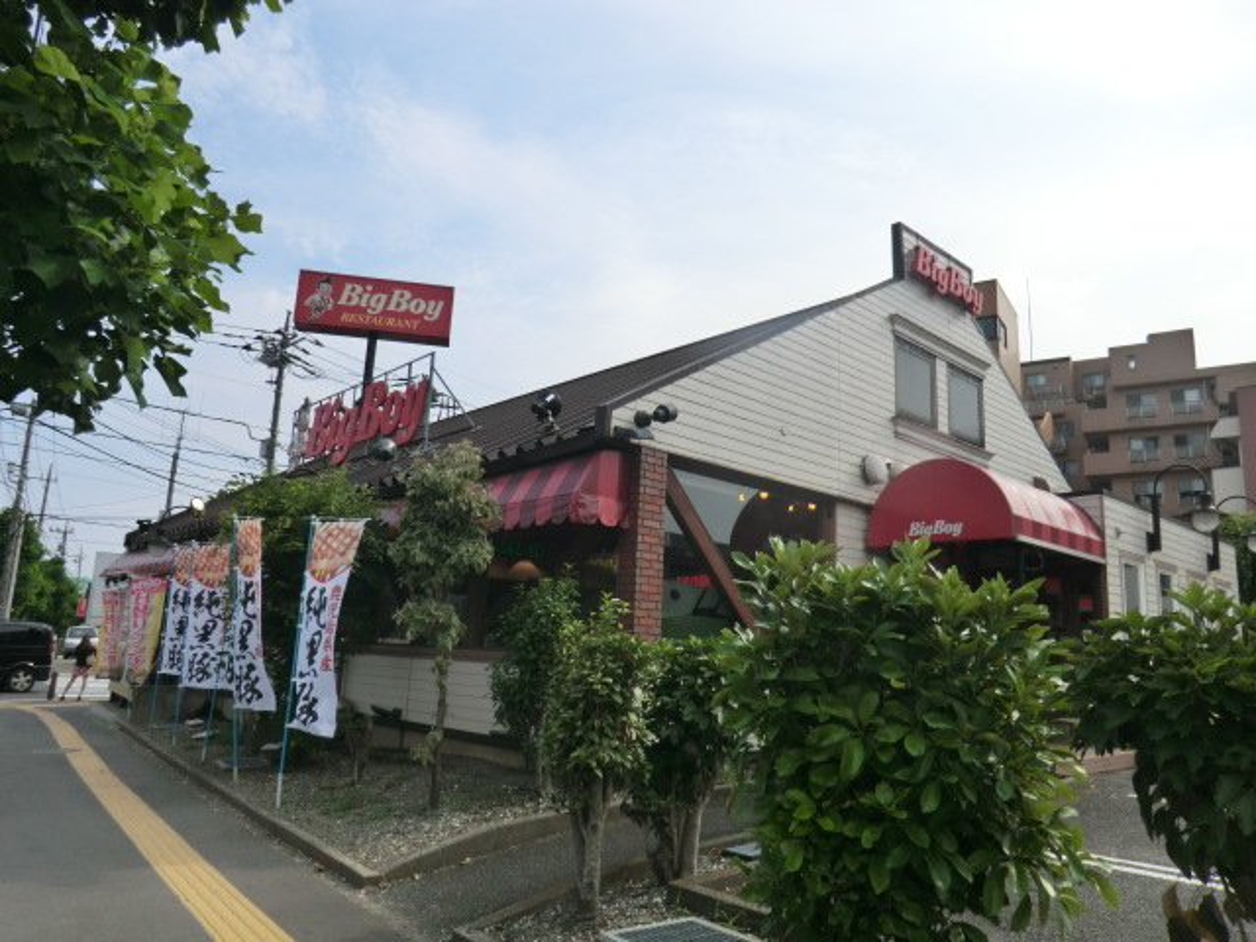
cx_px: 628
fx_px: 871
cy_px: 471
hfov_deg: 71.6
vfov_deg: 56.8
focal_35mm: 24
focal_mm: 4.3
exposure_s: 1/200
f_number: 7.5
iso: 80
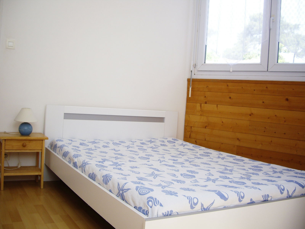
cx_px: 152
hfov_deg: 49.0
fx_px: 335
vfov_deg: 37.7
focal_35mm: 38
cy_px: 114
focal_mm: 7.9
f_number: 2.8
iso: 64
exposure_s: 1/100
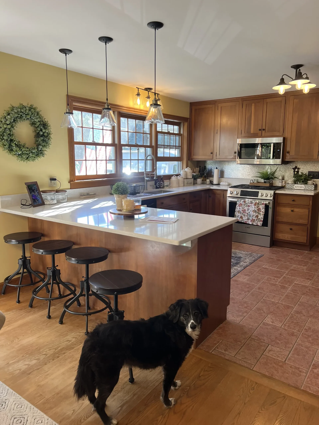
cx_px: 160
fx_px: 319
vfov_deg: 67.3
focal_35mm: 26
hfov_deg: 53.1
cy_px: 212
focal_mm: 5.7
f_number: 1.5
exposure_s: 1/120
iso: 64
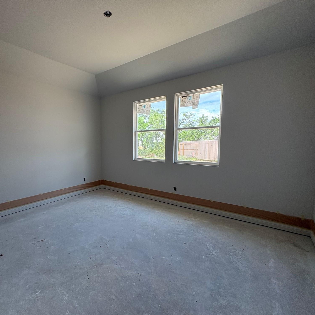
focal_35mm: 17
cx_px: 114
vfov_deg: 84.0
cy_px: 158
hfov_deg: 82.0
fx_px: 175
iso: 64
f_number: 2.2
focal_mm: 2.22
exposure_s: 1/135
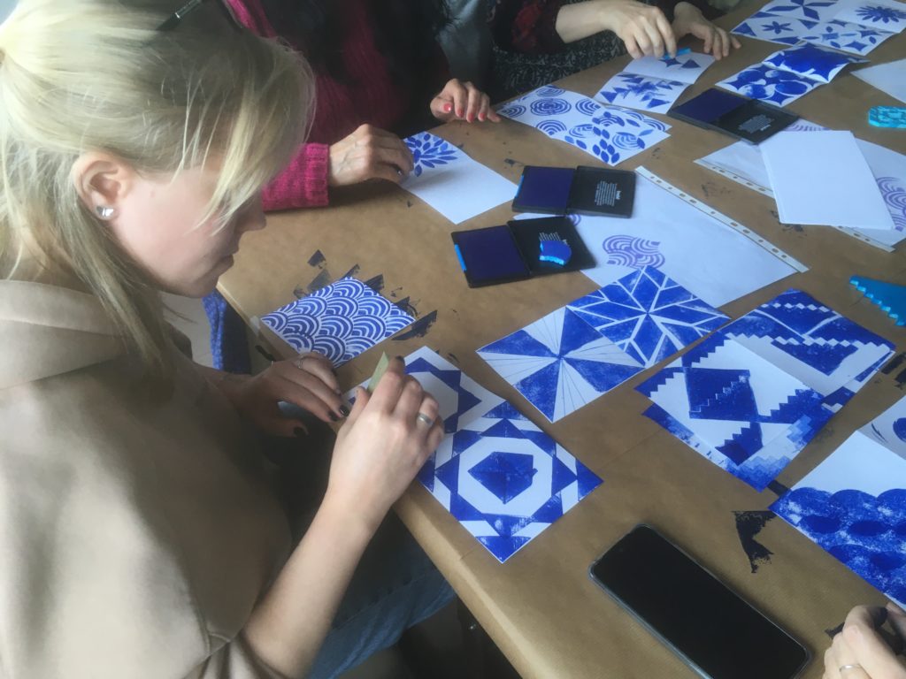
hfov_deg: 61.7
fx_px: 759
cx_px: 453
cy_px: 340
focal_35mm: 29
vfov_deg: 48.2
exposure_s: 1/33
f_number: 2.2
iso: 40
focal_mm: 4.15
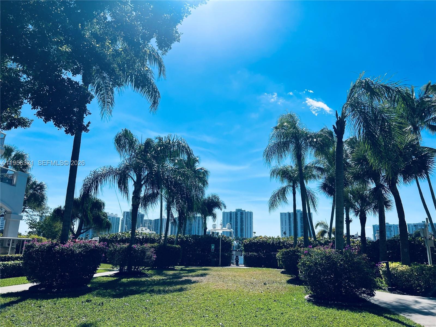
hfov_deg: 67.3
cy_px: 164
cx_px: 218
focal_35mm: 26
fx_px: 327
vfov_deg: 53.1
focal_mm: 5.7
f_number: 1.5
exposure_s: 1/7463
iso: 50
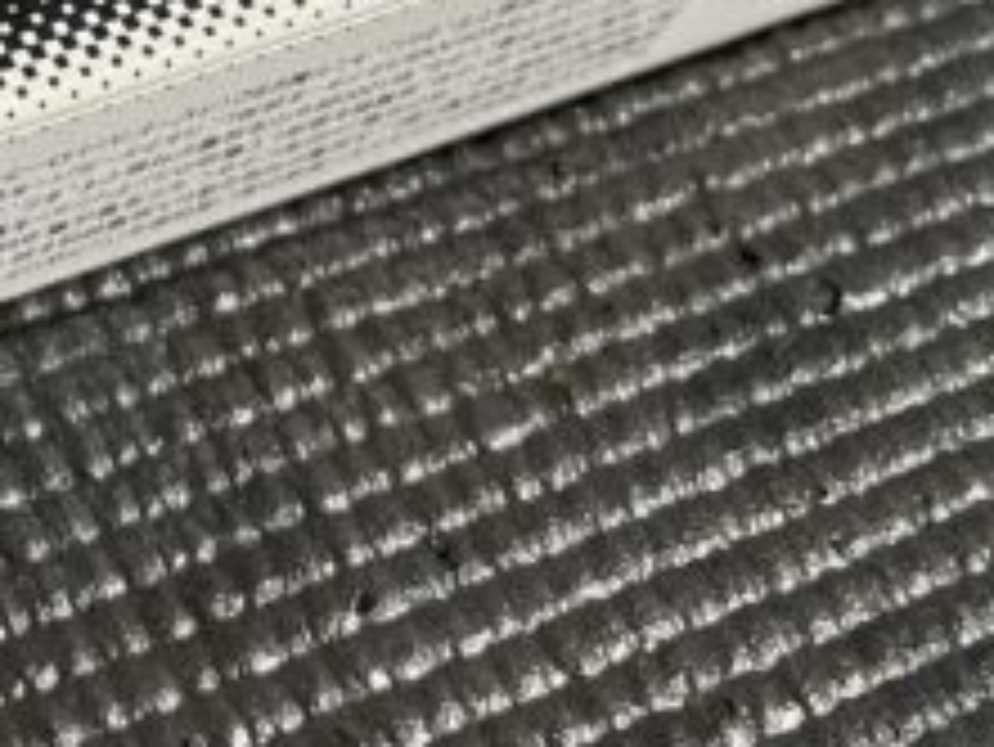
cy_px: -180
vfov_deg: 17.5
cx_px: -234
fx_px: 2298
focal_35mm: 80
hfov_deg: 22.3
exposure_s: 1/50
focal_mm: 5.1
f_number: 1.6
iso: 200
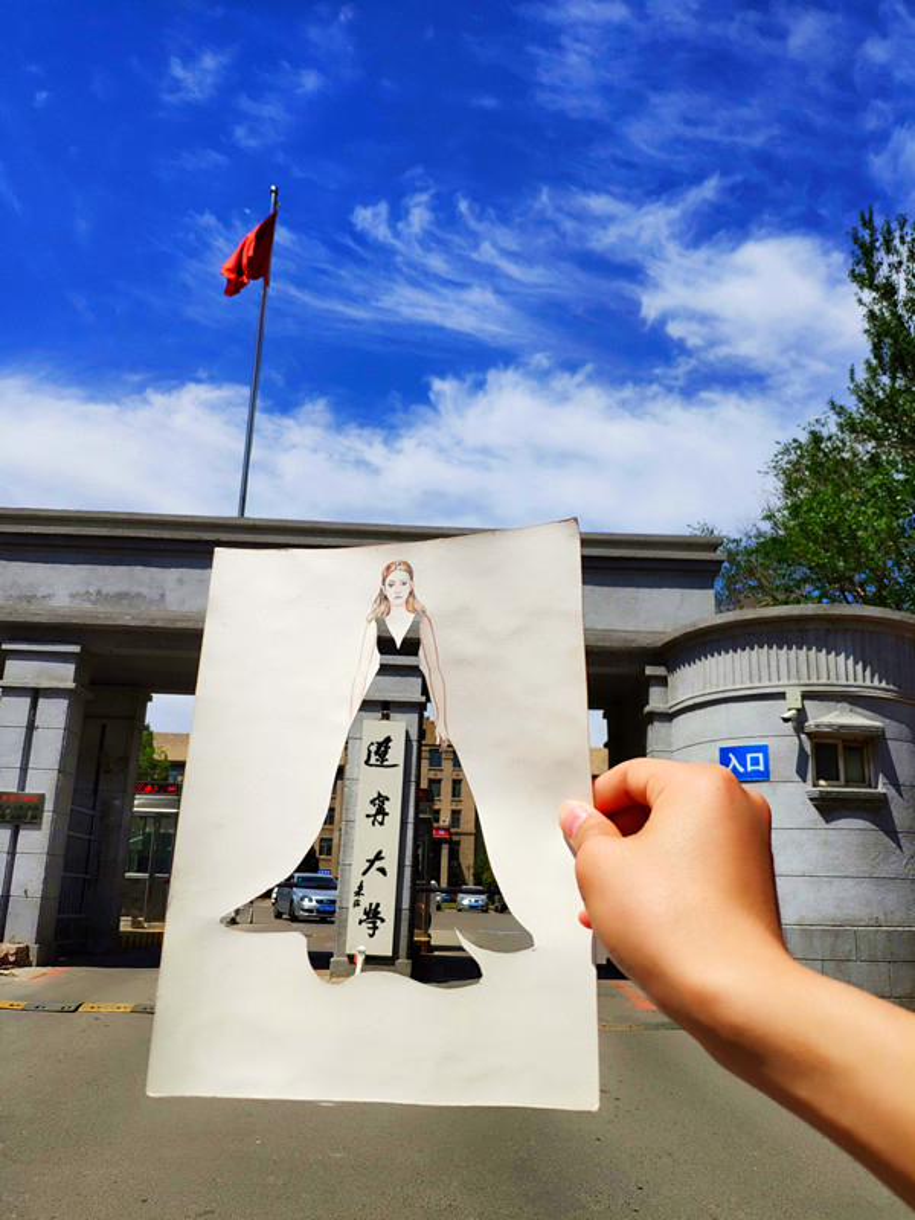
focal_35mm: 21
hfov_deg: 63.4
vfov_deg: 79.0
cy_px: 610
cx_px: 458
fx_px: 740
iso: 100
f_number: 1.8
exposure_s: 1/4096
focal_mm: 4.22
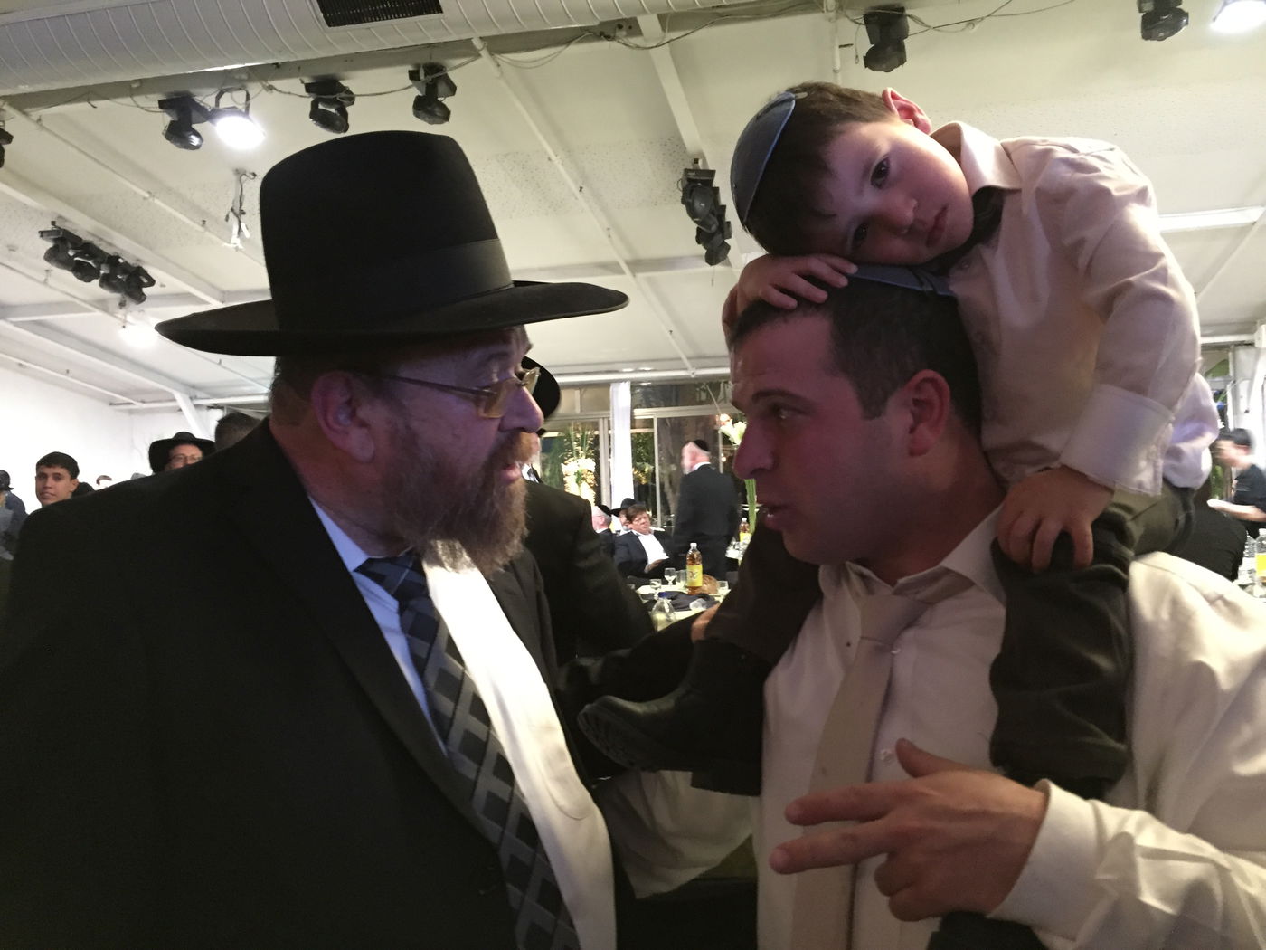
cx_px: 633
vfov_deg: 48.2
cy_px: 475
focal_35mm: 29
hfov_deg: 61.7
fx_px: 1061
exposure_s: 1/17
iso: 500
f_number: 2.2
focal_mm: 4.15
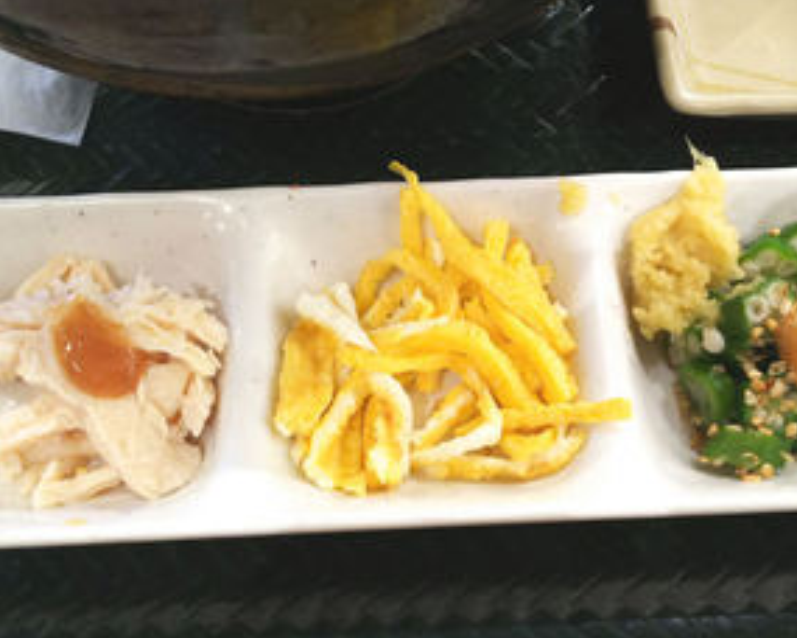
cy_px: 389
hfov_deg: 49.1
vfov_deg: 39.9
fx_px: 873
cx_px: 422
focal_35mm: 37
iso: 125
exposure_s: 1/33
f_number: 1.9
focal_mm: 4.2
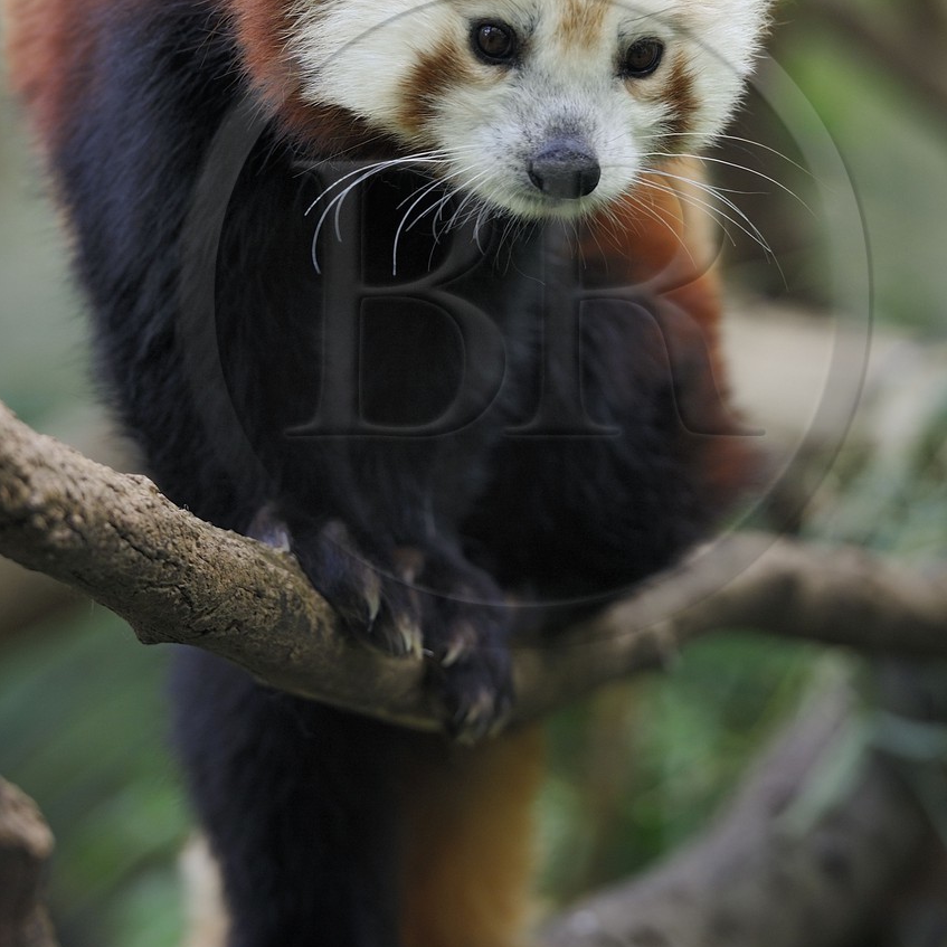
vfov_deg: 5.5
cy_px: 300
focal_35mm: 321
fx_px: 9935
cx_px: 523
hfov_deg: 5.5
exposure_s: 1/100
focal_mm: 200
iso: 400
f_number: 3.5
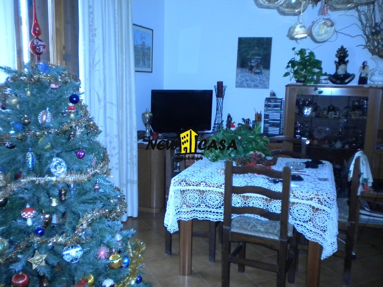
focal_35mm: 35
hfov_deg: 52.6
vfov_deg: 40.7
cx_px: 192
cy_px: 144
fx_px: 387
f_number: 3.1
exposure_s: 1/30
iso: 439
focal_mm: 6.3
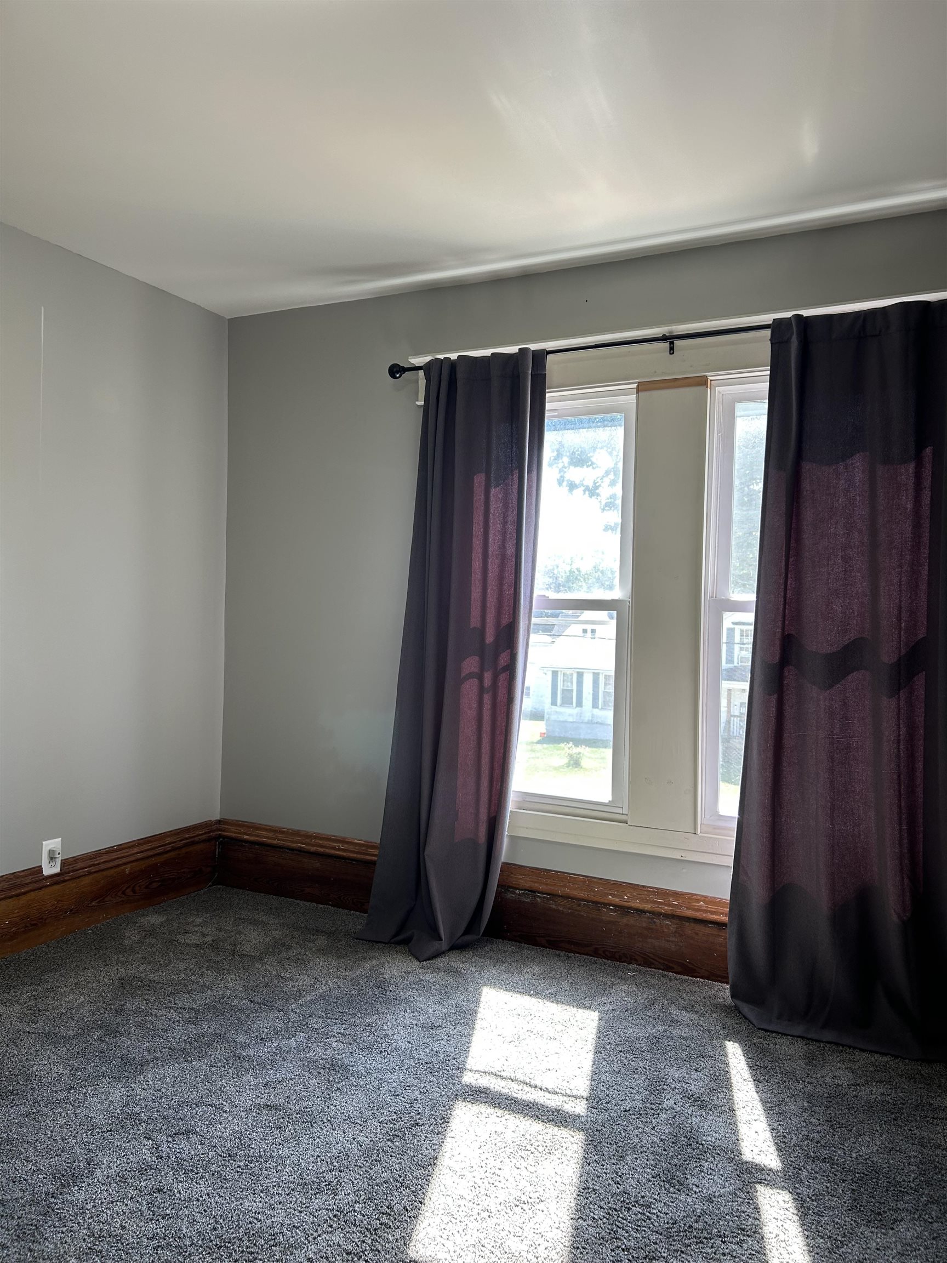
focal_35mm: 26
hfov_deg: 53.1
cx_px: 474
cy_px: 632
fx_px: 948
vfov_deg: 67.3
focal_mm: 5.7
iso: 64
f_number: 1.5
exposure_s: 1/120
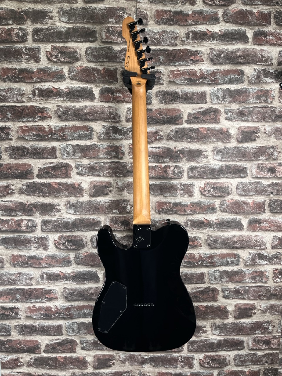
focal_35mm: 26
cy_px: 188
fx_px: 282
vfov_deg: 67.3
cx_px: 141
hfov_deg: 53.1
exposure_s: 1/121
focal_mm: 5.1
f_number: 1.6
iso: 100
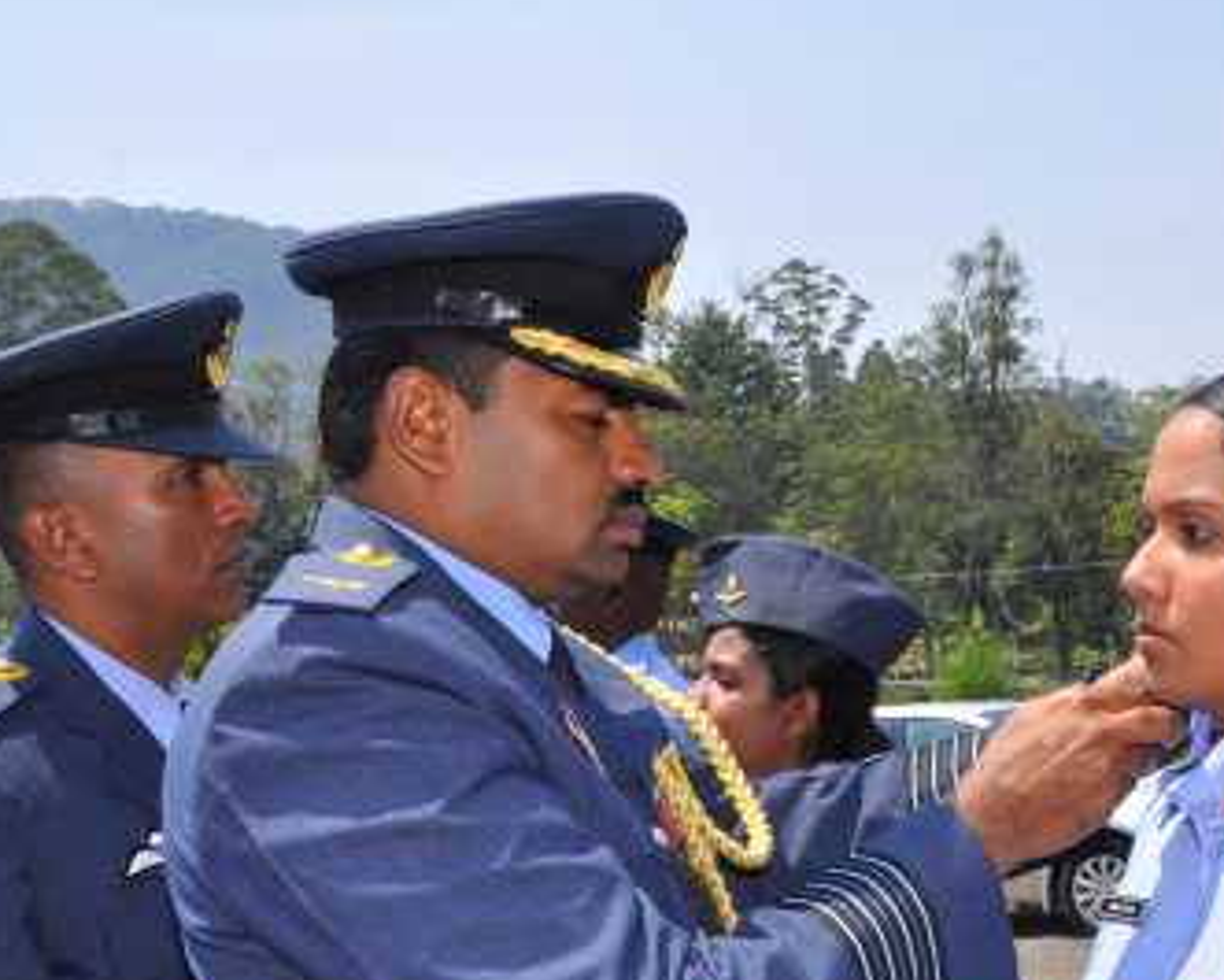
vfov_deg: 27.0
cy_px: 647
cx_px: 969
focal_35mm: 56
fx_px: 2029
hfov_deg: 32.7
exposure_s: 1/160
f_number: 13
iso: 200
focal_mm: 22
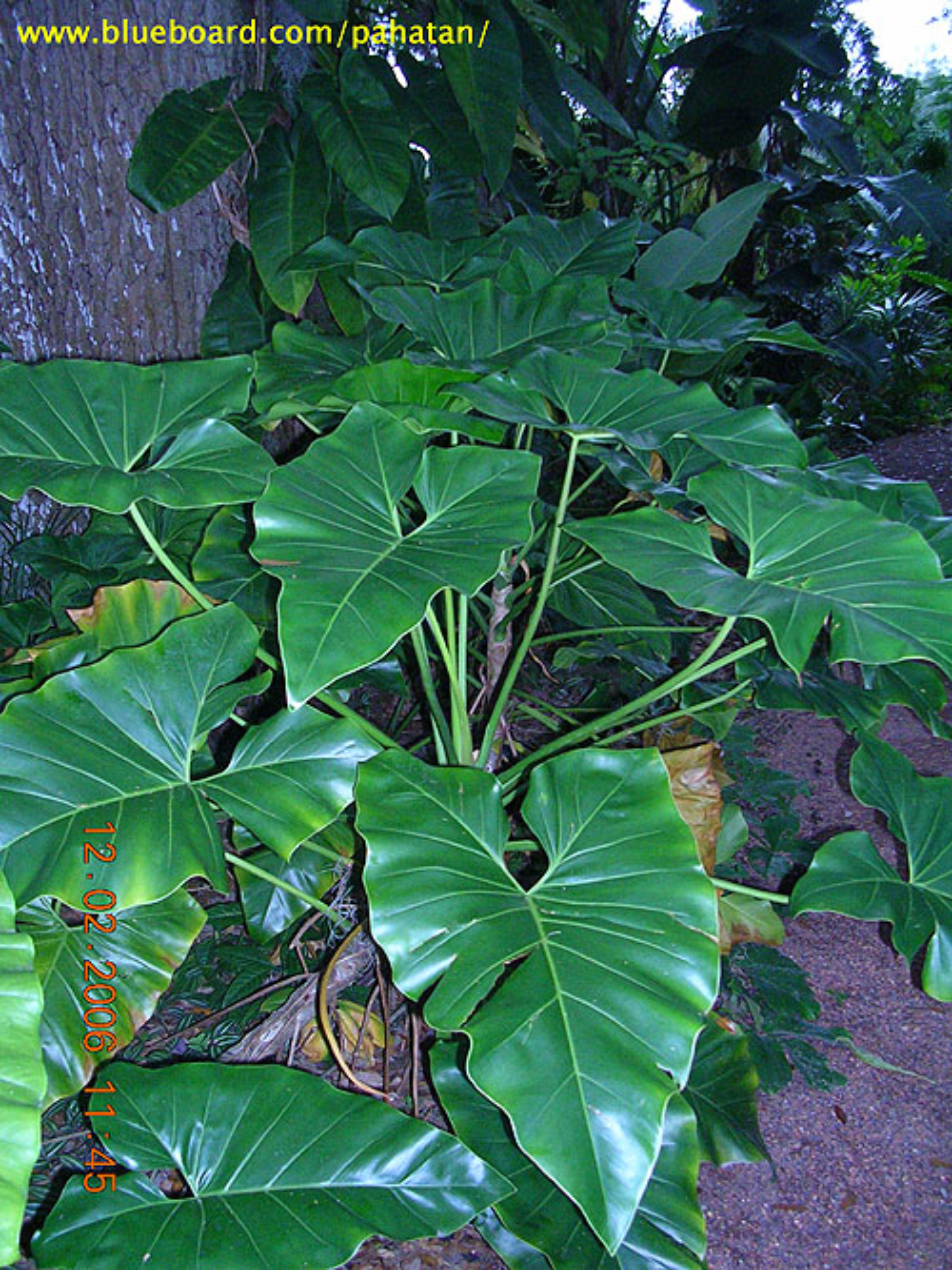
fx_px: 1394
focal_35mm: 38
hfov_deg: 37.7
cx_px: 476
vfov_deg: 49.0
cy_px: 635
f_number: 2.8
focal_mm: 5.8
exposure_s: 1/60.1
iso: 193
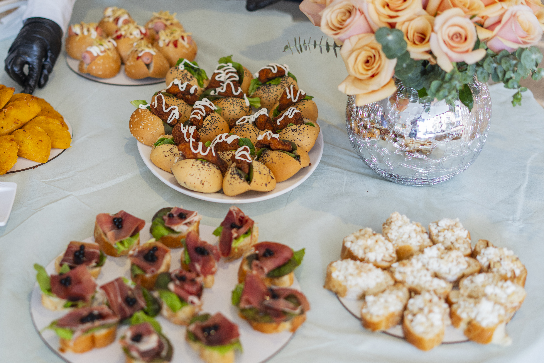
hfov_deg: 29.2
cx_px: 226
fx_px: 1043
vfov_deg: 19.7
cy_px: 176
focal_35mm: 69
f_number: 2.2
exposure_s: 1/100
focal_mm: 50
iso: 320
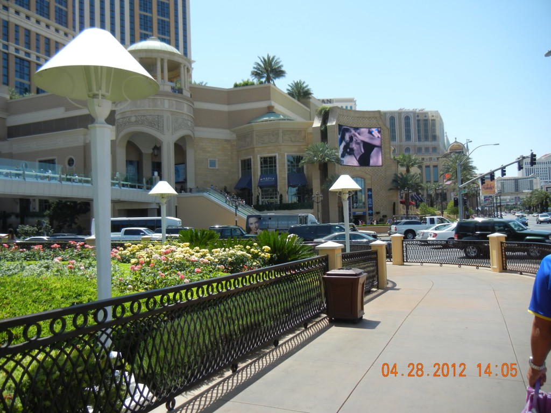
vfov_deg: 46.8
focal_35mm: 30
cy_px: 206
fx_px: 478
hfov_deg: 60.0
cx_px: 276
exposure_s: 1/276
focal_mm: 5.4
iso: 160
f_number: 7
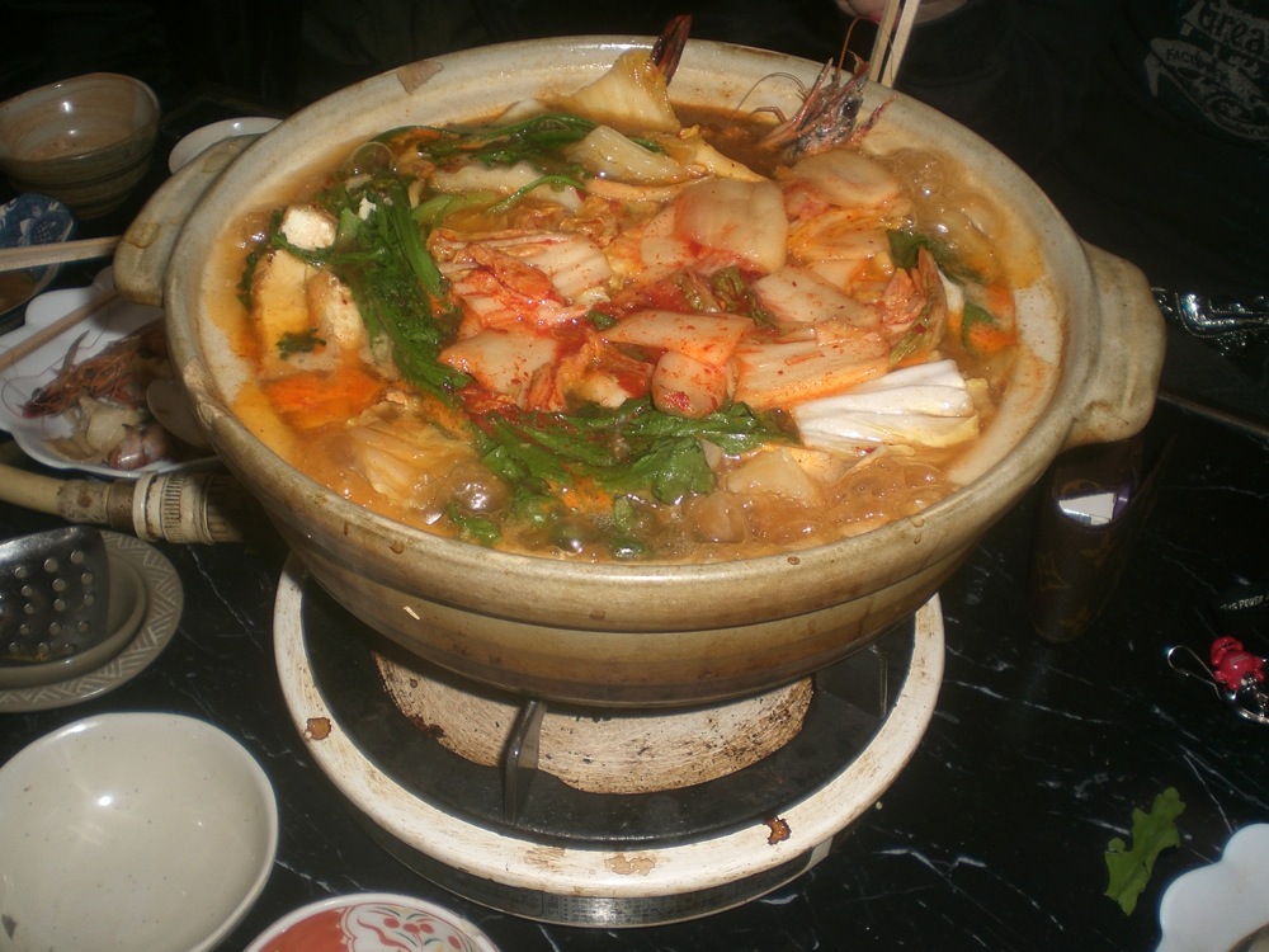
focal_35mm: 38
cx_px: 634
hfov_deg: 49.0
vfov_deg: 37.7
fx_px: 1393
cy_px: 476
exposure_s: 1/60
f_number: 3.1
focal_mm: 6.3
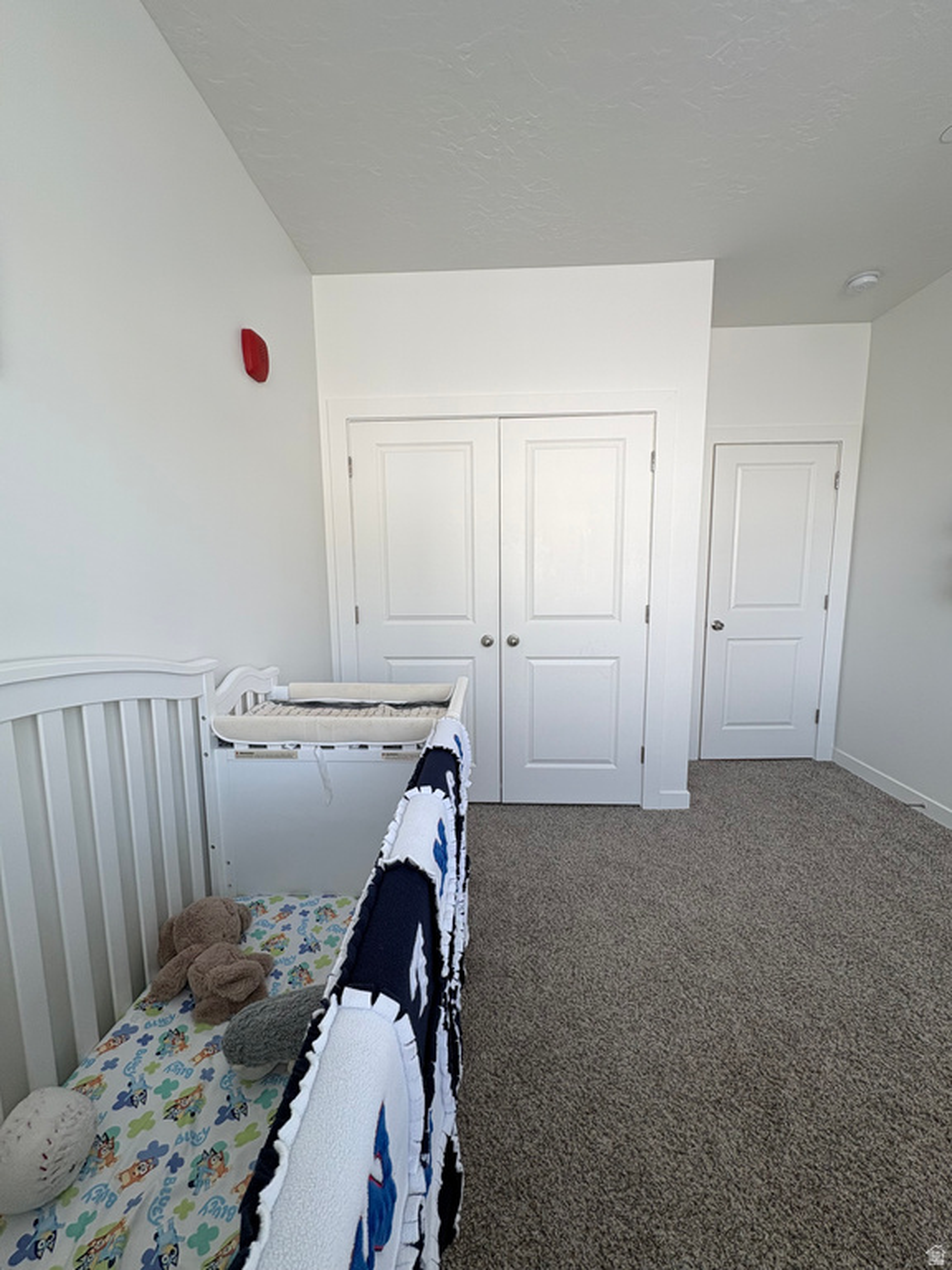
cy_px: 635
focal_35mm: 14
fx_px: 513
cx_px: 476
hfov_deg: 85.7
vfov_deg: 102.1
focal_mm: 2.22
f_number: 2.2
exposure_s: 1/99
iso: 64
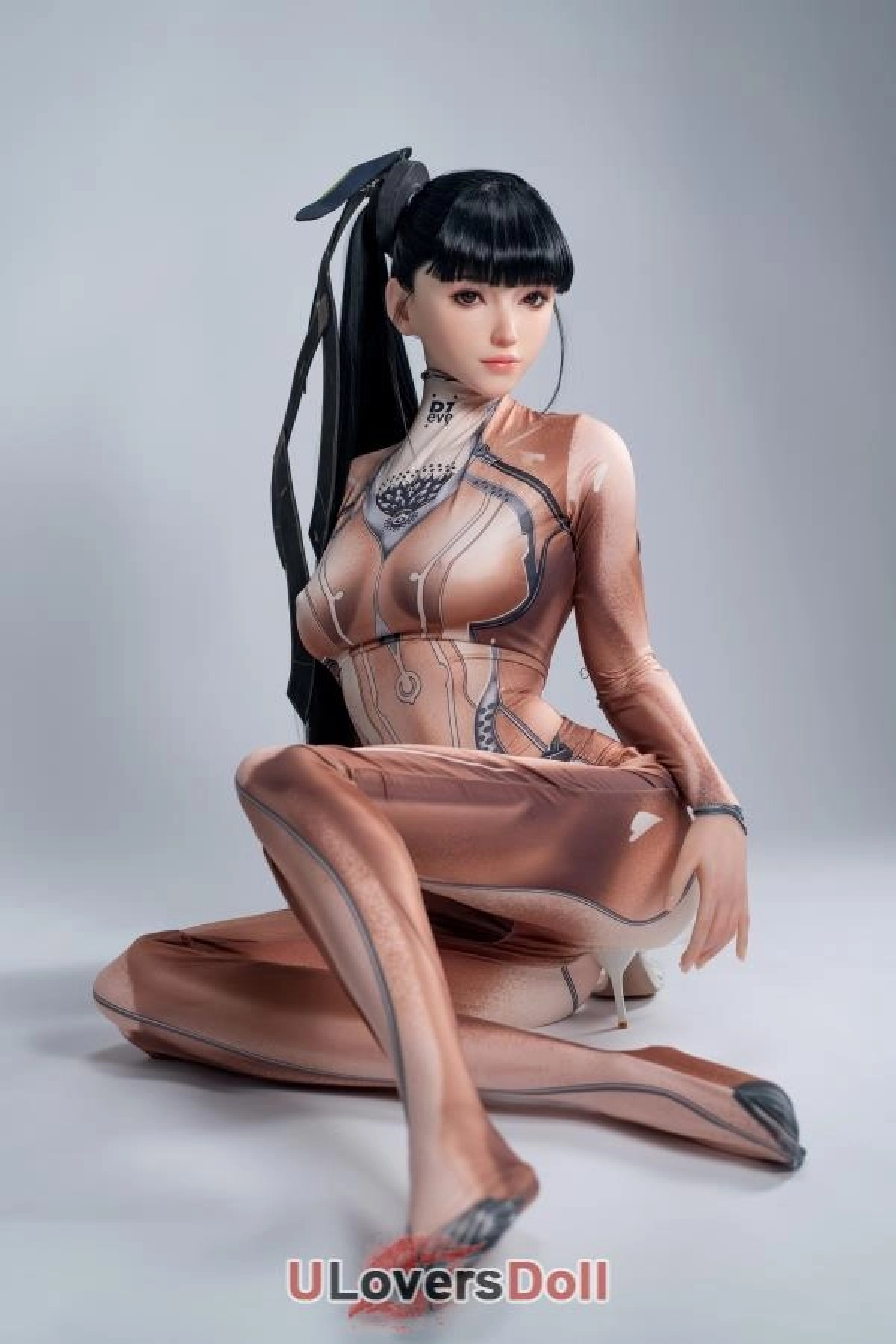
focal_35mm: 55
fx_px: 2053
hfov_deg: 24.6
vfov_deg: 36.2
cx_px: 448
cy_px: 672
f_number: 3.2
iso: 125
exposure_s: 1/100
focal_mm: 55
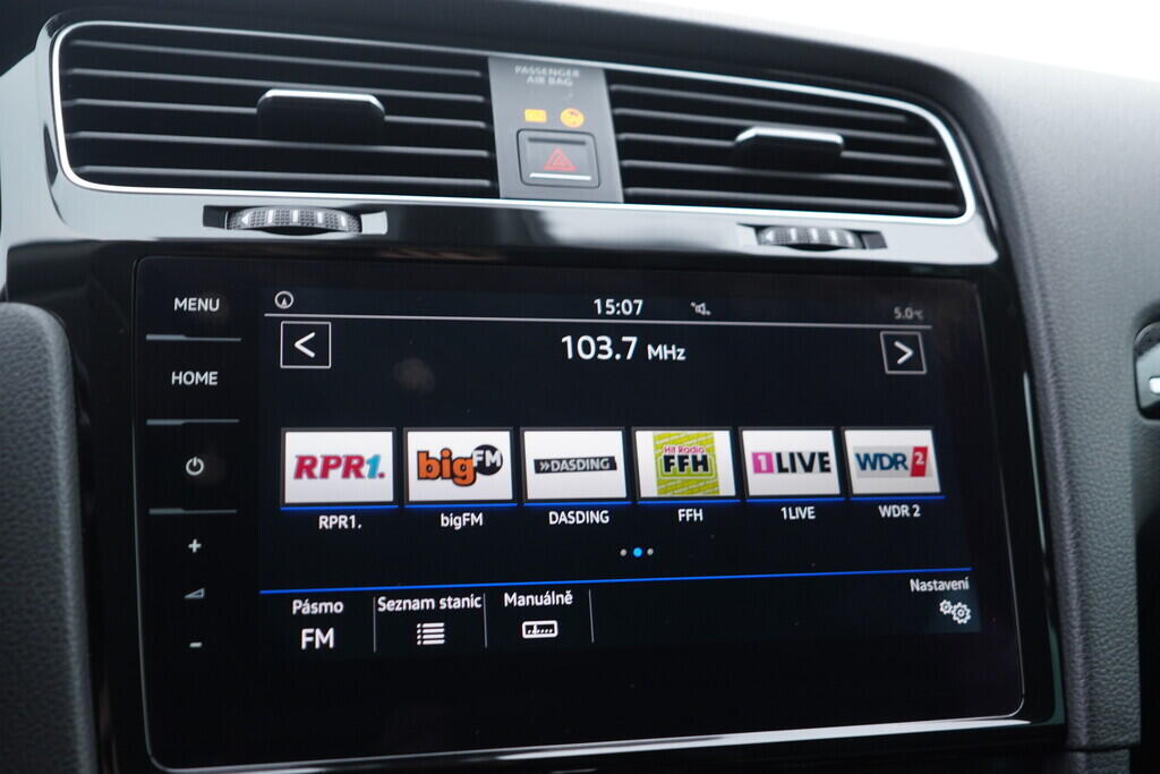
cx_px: 580
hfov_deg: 53.1
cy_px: 387
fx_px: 1160
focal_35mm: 36
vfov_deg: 36.9
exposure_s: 1/40
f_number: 2.8
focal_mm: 24
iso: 250
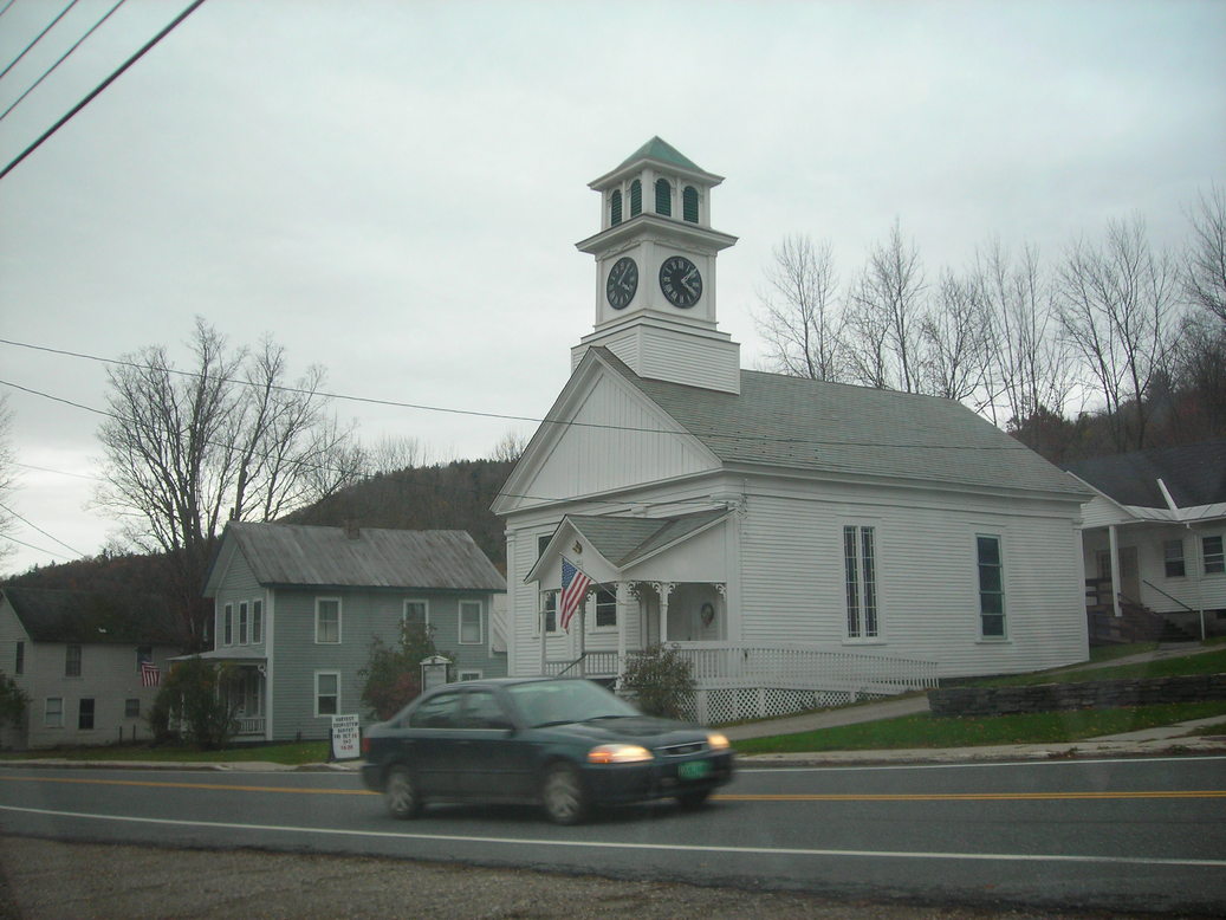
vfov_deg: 37.7
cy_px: 460
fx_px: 1346
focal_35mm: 38
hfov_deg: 49.0
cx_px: 613
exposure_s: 1/82.2
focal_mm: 6.3
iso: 70
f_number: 3.2
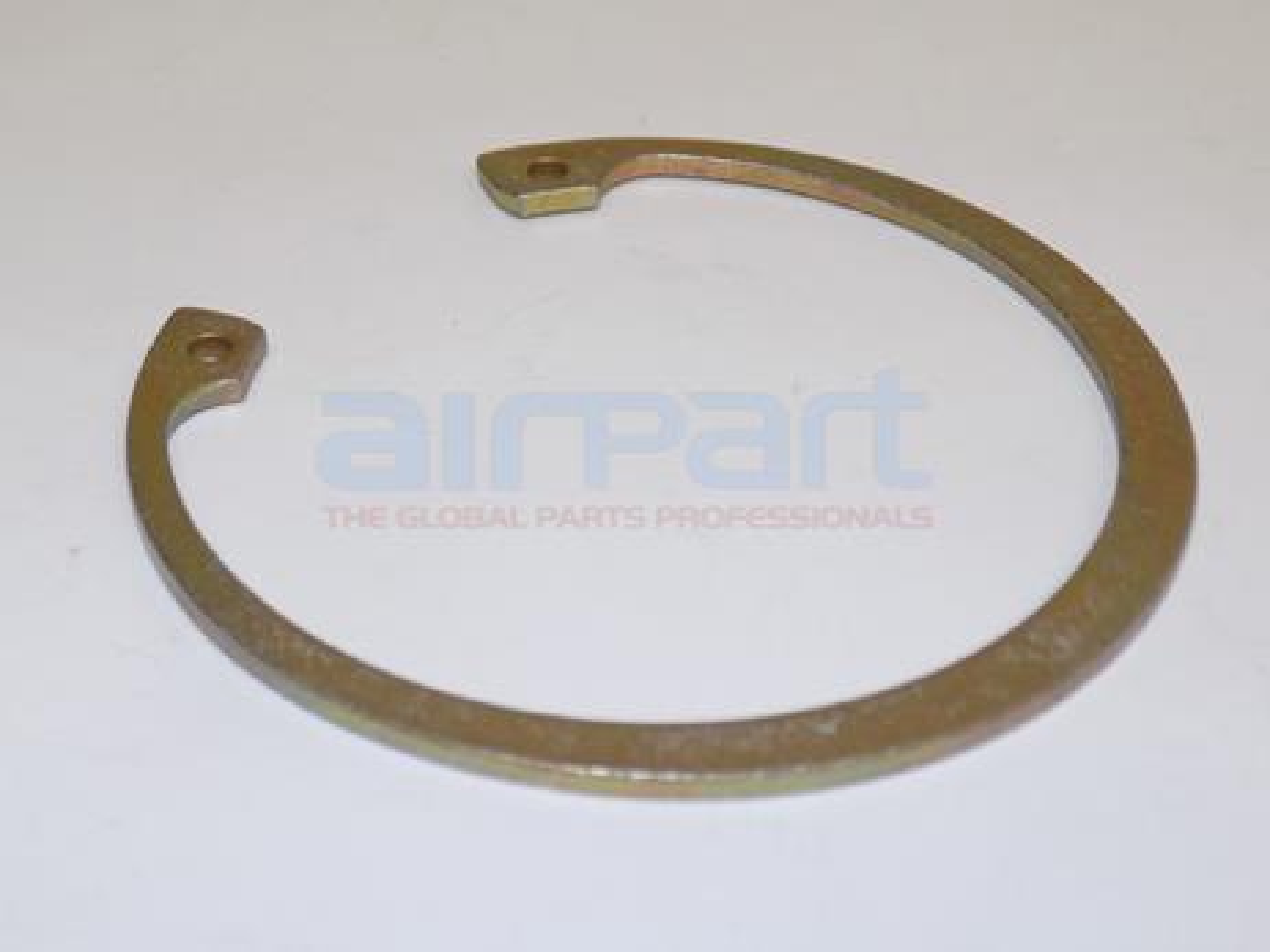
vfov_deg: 18.9
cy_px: 476
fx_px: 2861
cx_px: 635
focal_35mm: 78
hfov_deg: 25.0
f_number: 4.3
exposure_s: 1/30
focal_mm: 13.9
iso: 180
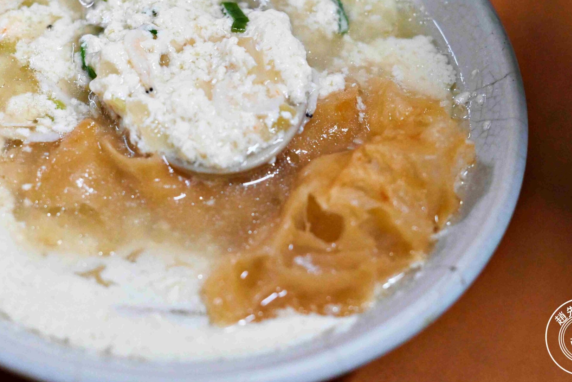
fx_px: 1716
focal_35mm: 108
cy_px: 125
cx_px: 228
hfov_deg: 18.9
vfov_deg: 12.7
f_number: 3.2
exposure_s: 1/200
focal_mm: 50
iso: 2800
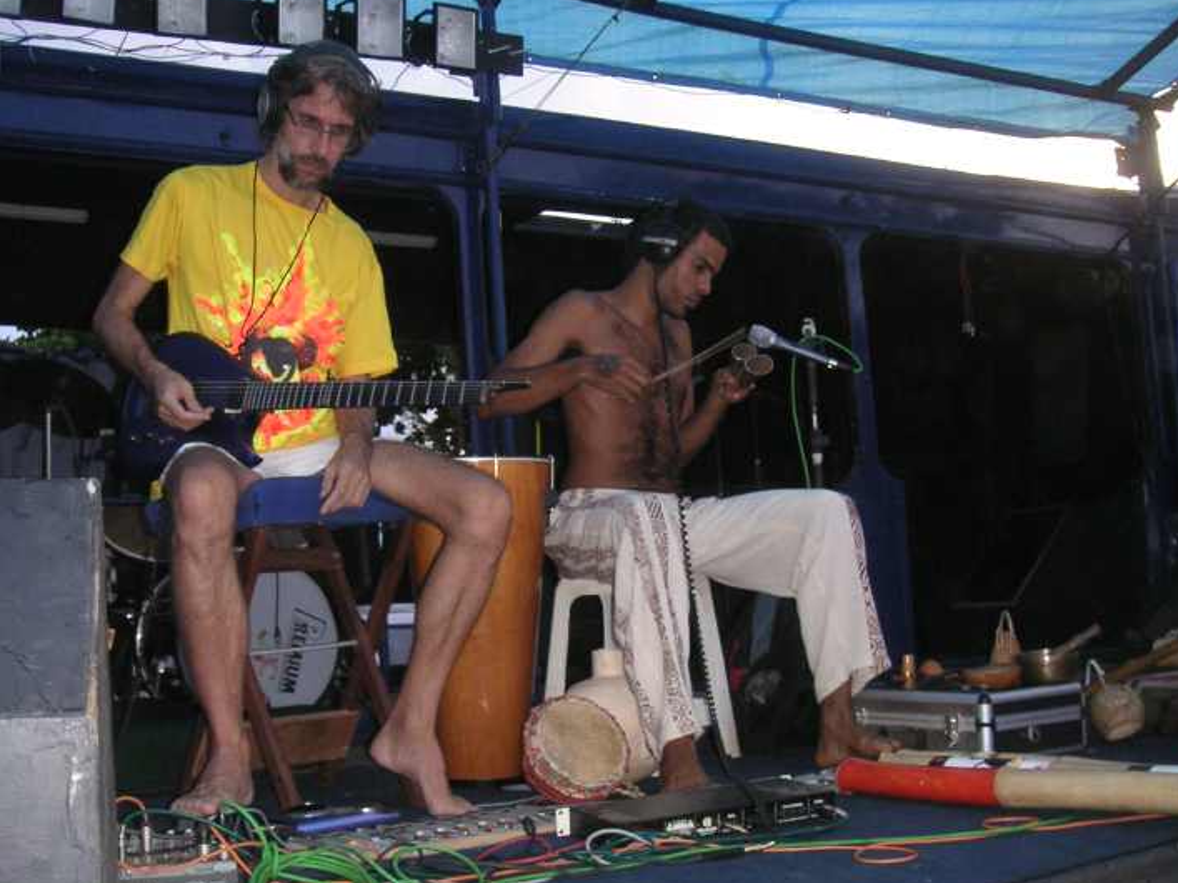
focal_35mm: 43
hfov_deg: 43.9
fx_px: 1463
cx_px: 585
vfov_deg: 33.6
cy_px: 446
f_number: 2.8
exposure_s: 1/45
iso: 160
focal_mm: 6
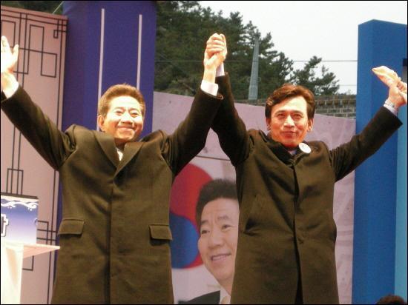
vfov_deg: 7.3
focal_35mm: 202
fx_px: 2380
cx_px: 204
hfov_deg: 9.8
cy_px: 152
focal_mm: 42.1
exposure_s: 1/56
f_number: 5.3
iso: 310
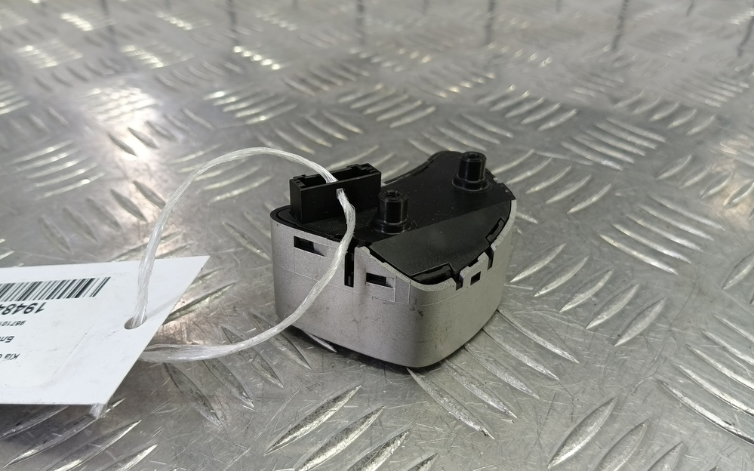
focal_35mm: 25
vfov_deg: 49.2
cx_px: 373
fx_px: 514
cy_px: 254
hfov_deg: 72.6
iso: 121
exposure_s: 1/50
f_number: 1.6
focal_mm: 4.11
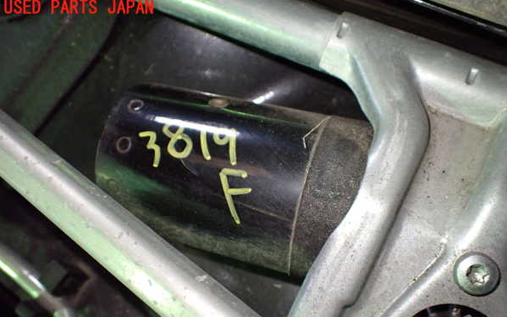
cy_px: 189
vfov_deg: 39.3
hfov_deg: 59.6
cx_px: 254
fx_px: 442
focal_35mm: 32
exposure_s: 1/125
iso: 800
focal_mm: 5.4
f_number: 2.3
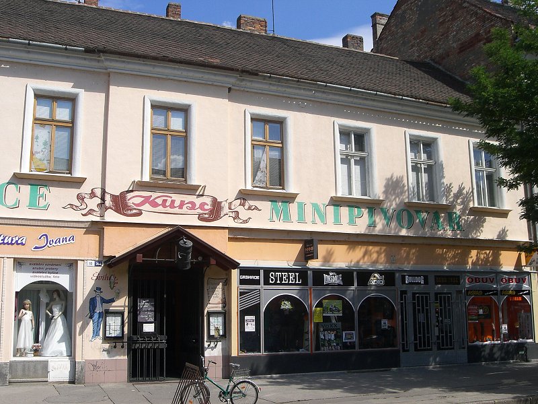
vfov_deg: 37.7
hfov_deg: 49.0
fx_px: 591
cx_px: 269
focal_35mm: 38
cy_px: 202
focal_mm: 6.3
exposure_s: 1/640
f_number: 4.4
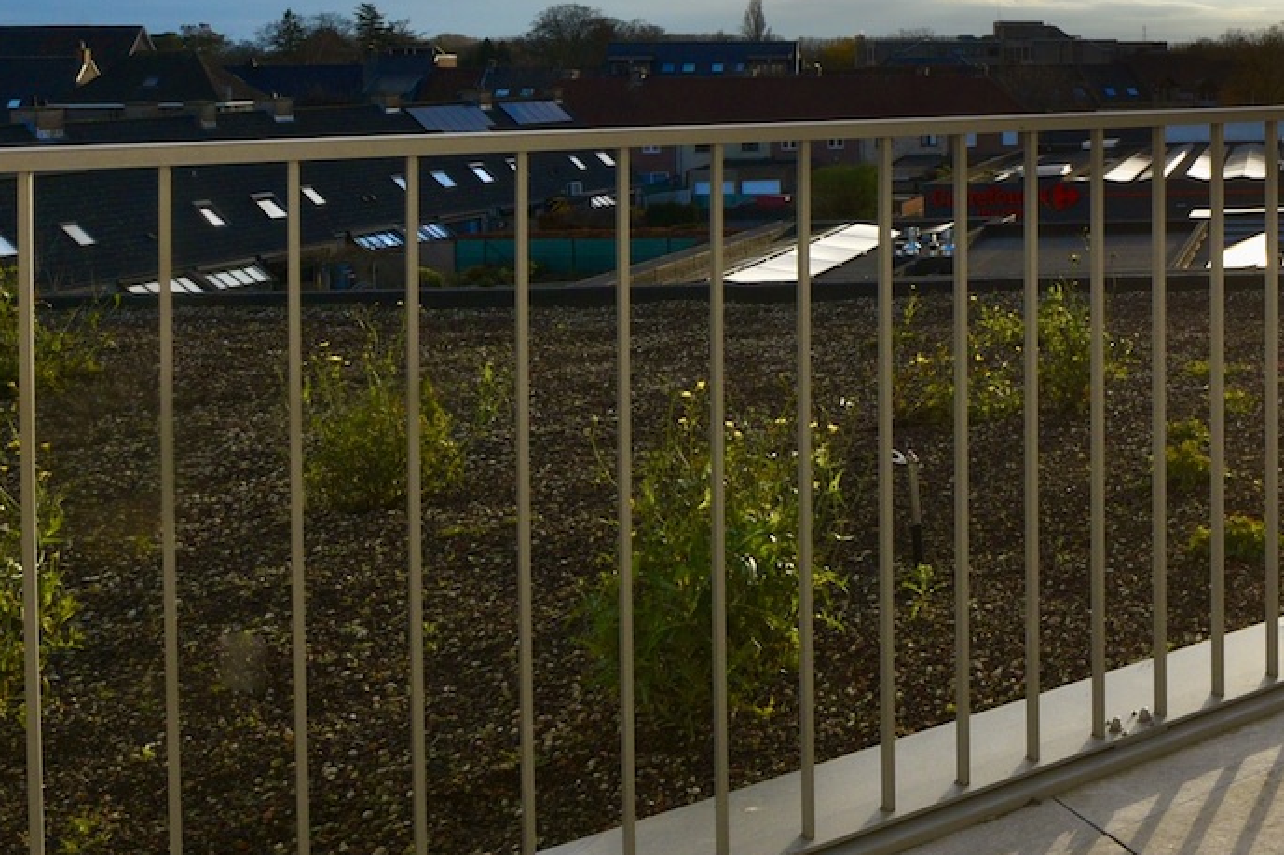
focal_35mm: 39
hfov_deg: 35.8
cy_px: 78
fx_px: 1391
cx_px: 1619
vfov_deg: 32.4
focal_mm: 14
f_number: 14
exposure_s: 1/200
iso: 200
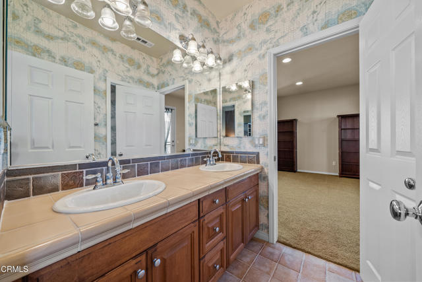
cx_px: 211
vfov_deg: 85.5
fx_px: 152
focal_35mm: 13
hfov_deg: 108.3
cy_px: 141
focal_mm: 13
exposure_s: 1/3
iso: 250
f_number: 9
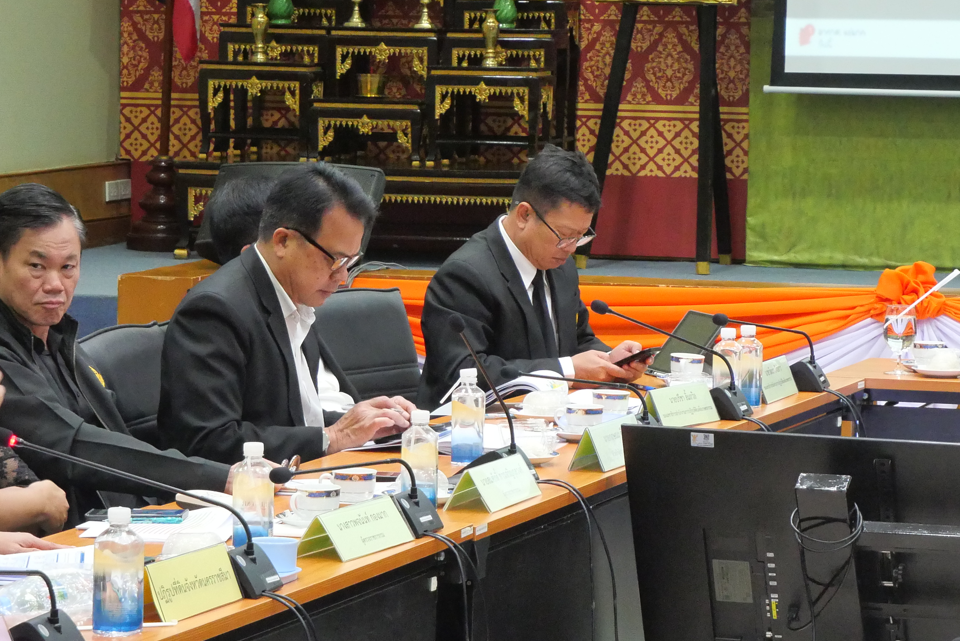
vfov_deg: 8.4
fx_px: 4376
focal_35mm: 164
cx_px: 559
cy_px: 320
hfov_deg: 12.5
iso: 3200
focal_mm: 44
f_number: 5.6
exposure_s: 1/50
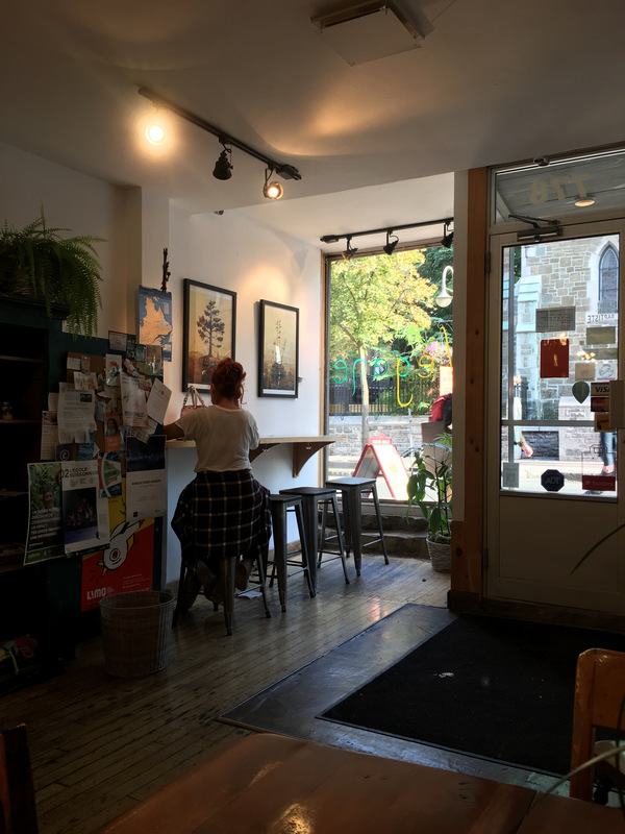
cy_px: 417
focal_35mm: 29
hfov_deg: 48.2
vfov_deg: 61.7
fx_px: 698
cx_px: 312
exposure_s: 1/60
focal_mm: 4.15
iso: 32
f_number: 2.2
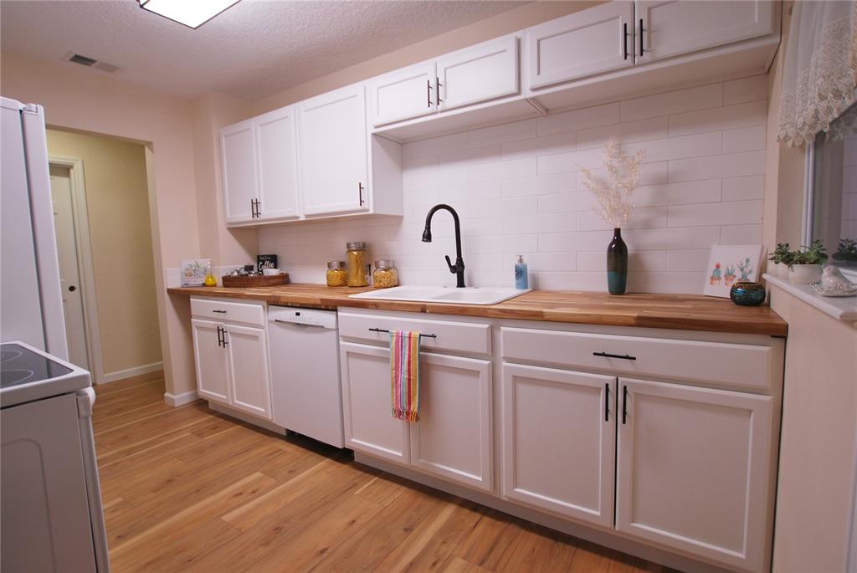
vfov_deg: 72.2
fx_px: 393
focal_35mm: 16
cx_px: 428
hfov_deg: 94.9
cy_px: 286
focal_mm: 11
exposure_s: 1/50
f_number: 3.5
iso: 200
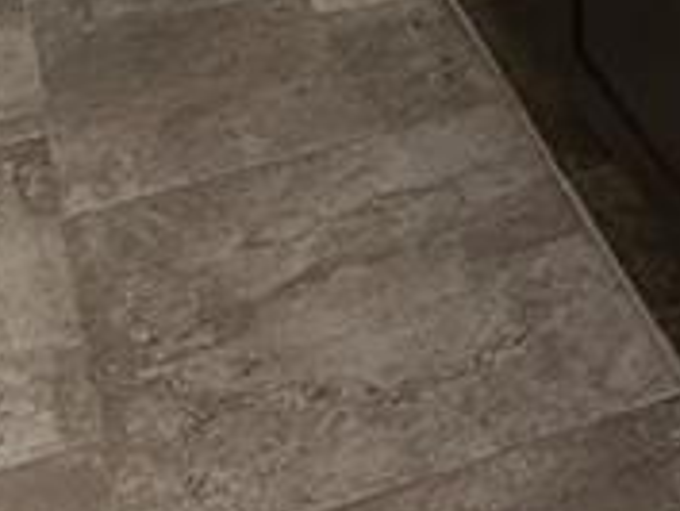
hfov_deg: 20.1
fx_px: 1867
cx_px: 657
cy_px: -634
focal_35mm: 95
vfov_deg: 12.8
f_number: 2.2
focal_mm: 2.22
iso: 80
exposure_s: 1/120
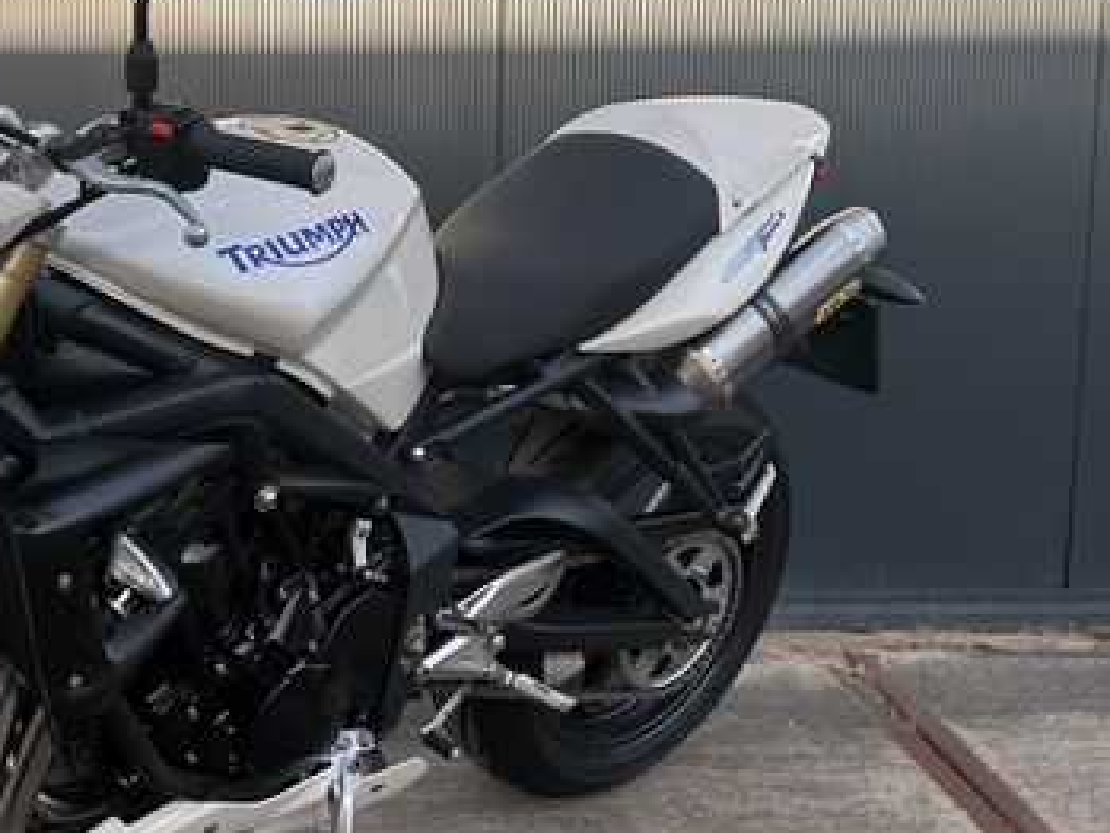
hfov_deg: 40.3
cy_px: 461
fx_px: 1411
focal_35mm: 44
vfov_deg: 32.9
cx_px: 153
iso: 80
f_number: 1.78
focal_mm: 6.86
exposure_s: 1/365
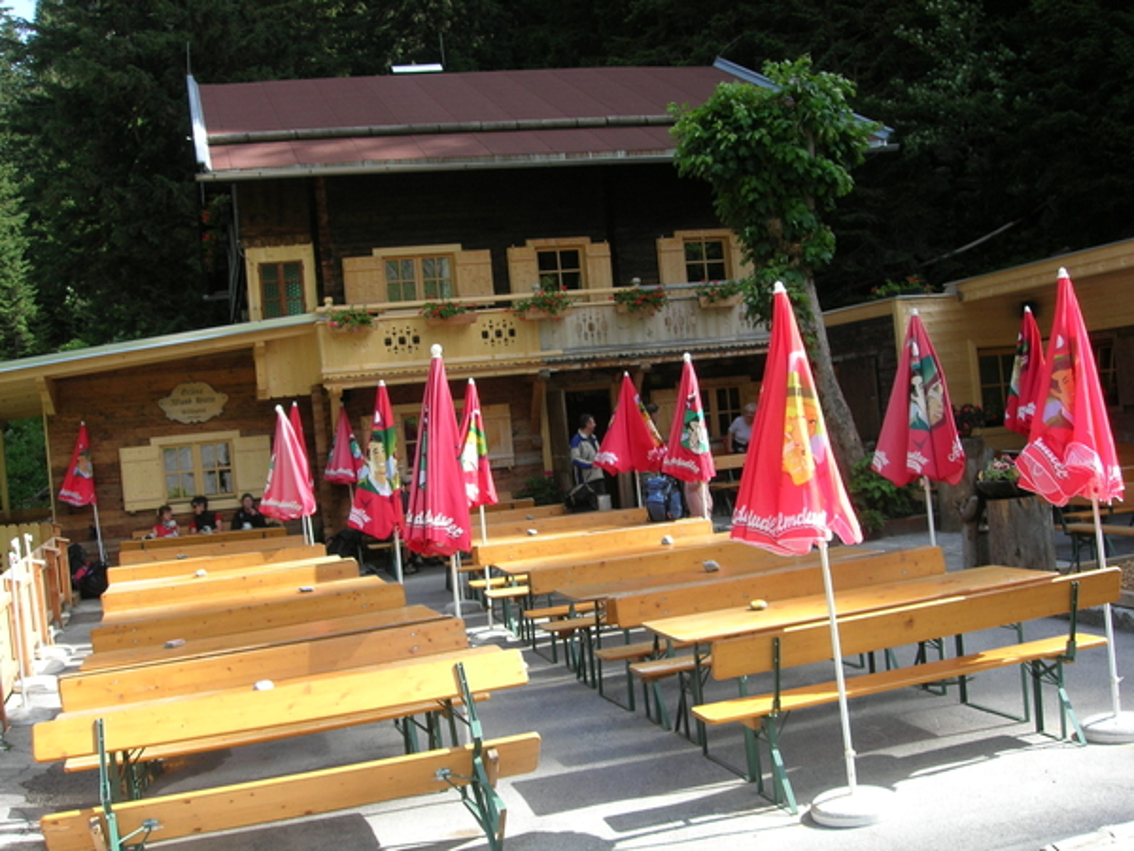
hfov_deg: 49.0
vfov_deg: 37.7
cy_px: 426
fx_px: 1245
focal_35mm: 38
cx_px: 567
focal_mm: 7.8
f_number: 4.8
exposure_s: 1/135
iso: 64
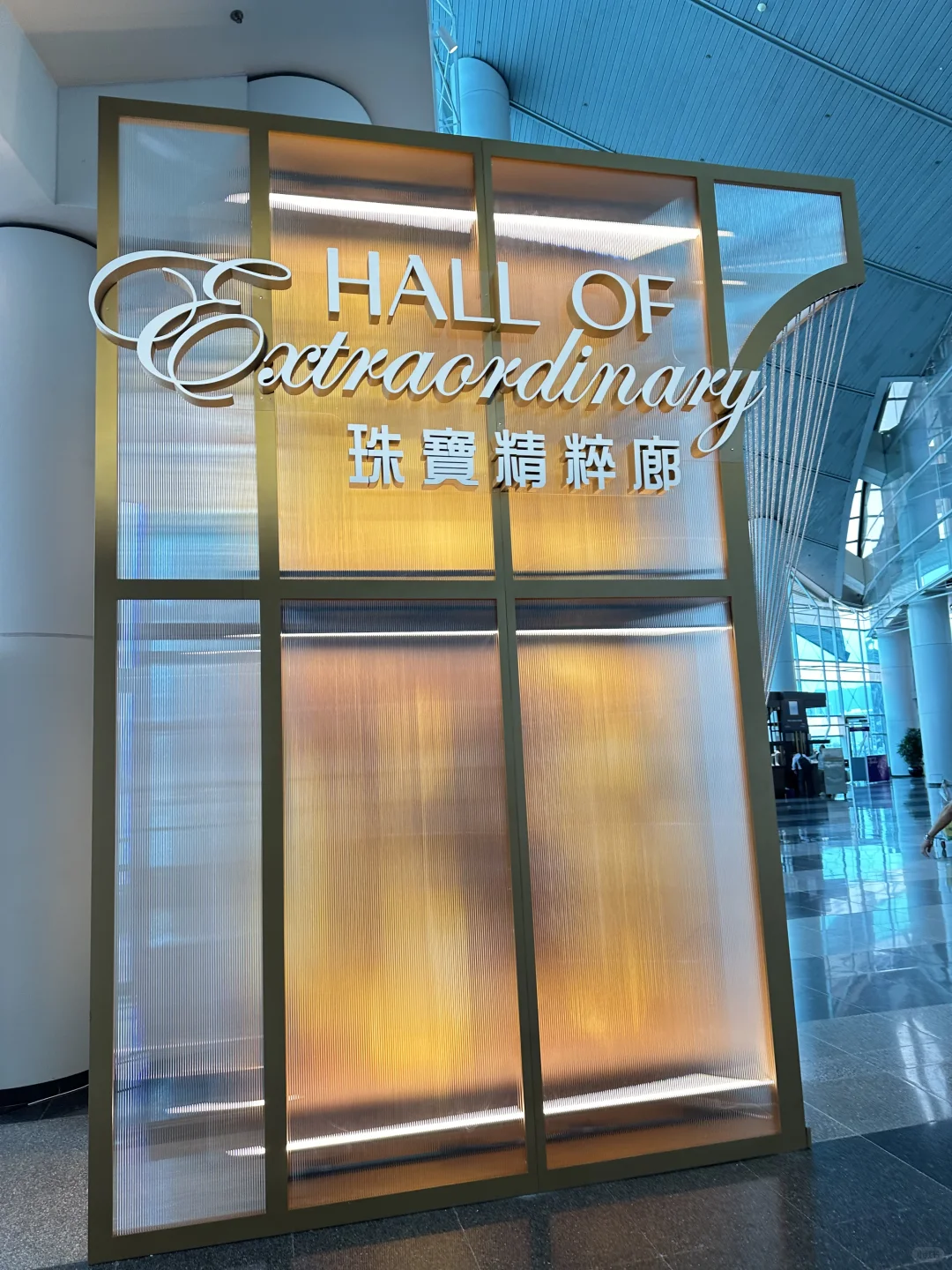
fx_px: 880
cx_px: 476
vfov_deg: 71.6
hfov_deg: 56.8
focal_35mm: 24
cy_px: 635
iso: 64
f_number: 1.78
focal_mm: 6.86
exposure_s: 1/100
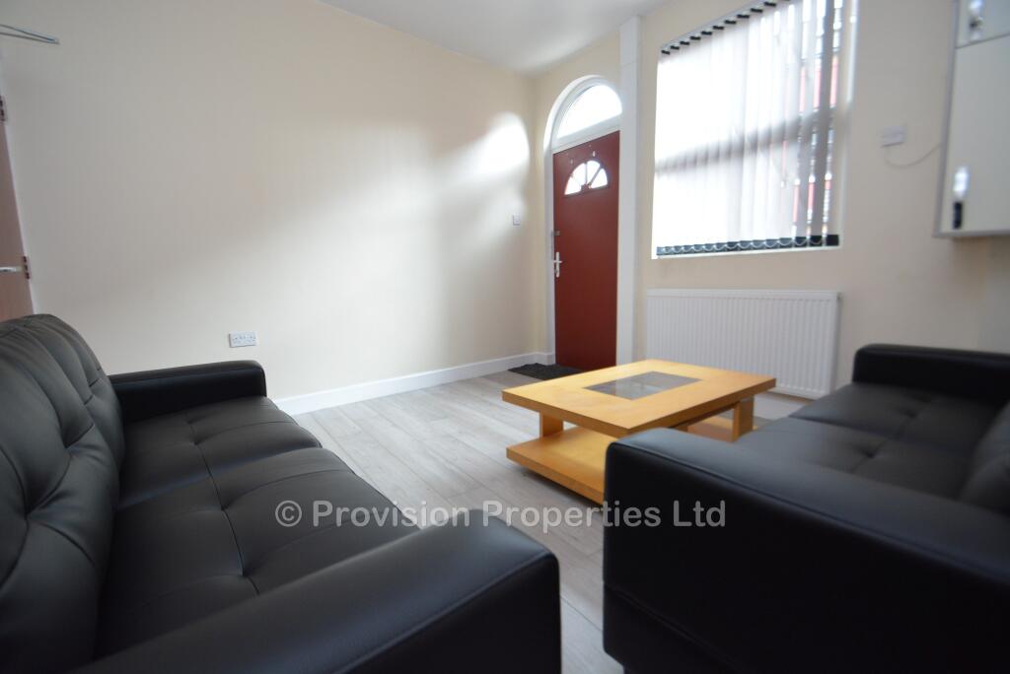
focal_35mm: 15
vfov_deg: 77.4
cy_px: 337
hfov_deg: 100.4
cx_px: 505
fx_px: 421
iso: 800
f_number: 4
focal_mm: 10
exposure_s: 1/60
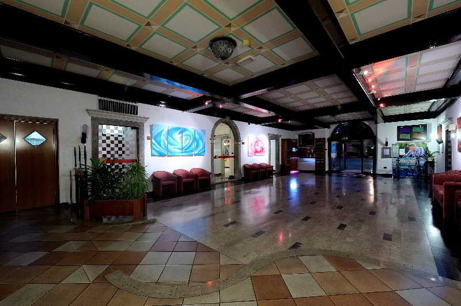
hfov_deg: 104.3
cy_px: 153
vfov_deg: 81.1
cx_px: 230
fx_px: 179
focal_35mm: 14
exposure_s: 2.5
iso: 400
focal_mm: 14
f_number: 11
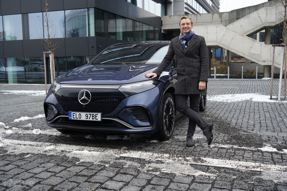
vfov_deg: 36.9
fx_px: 287
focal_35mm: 36
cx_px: 144
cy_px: 96
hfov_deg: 53.1
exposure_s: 1/160
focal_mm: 36
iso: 400
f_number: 6.3
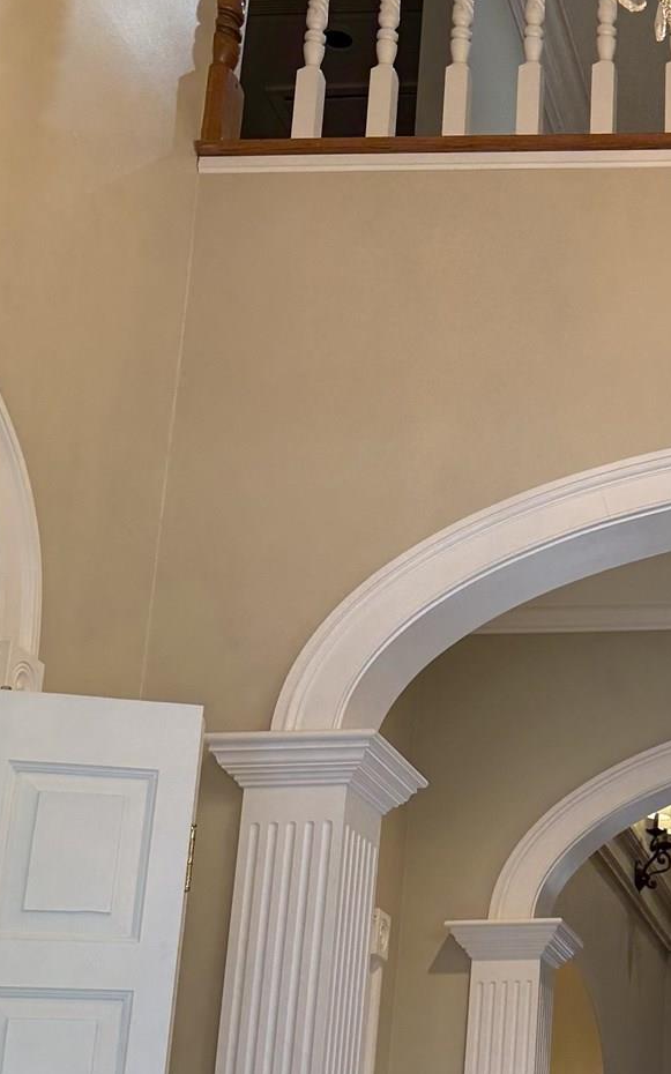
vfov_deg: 32.4
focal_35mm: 63
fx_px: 1844
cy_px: 655
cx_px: 916
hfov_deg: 18.8
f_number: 1.78
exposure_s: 1/120
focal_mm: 6.76
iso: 125
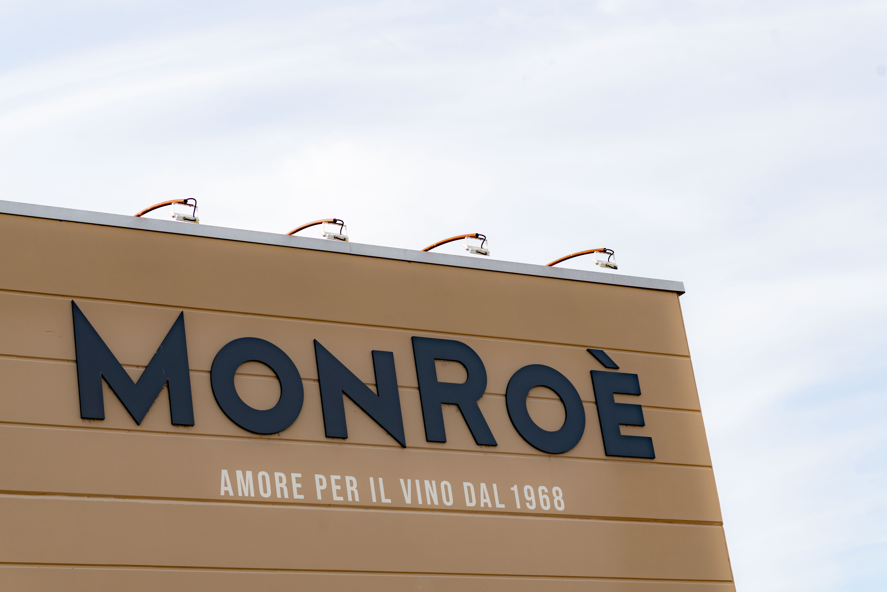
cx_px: 444
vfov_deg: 16.1
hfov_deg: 23.9
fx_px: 2094
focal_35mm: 85
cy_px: 296
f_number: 5.6
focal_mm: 85
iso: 100
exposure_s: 1/1000
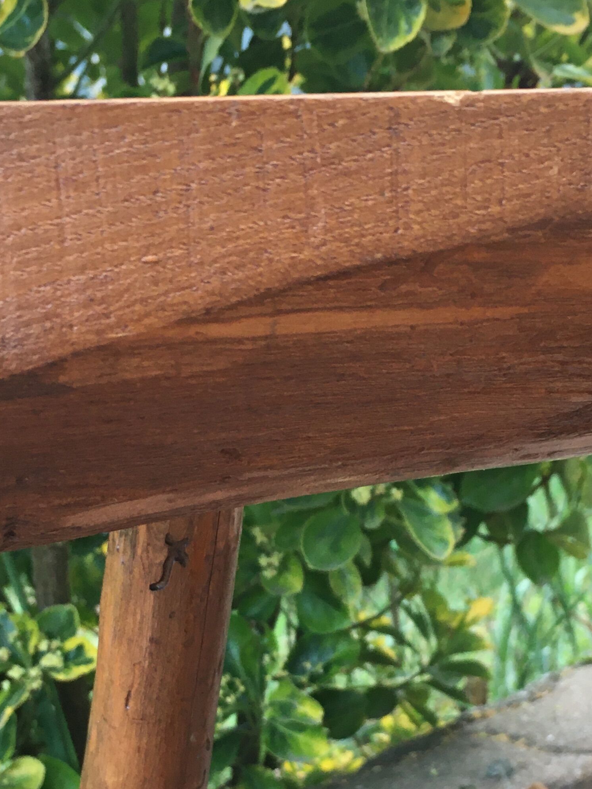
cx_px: 327
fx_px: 1346
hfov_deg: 24.8
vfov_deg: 32.4
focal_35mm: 59
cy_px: 541
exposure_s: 1/33
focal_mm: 4.15
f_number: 2.2
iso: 50
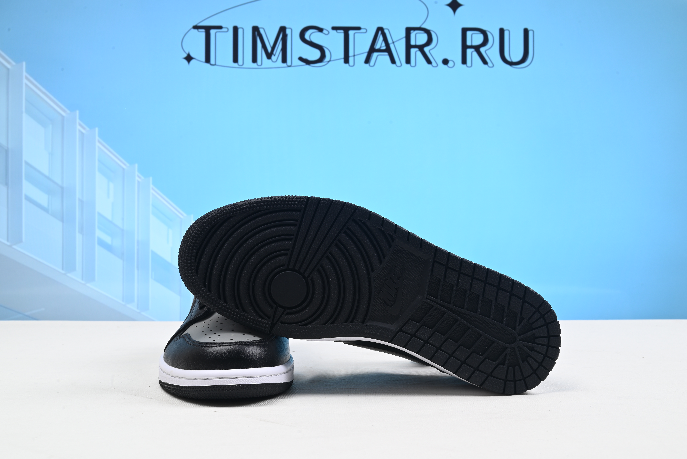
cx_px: 344
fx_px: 744
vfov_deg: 34.2
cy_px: 230
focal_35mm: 39
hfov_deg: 49.5
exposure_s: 1/2
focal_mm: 39
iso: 100
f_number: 16
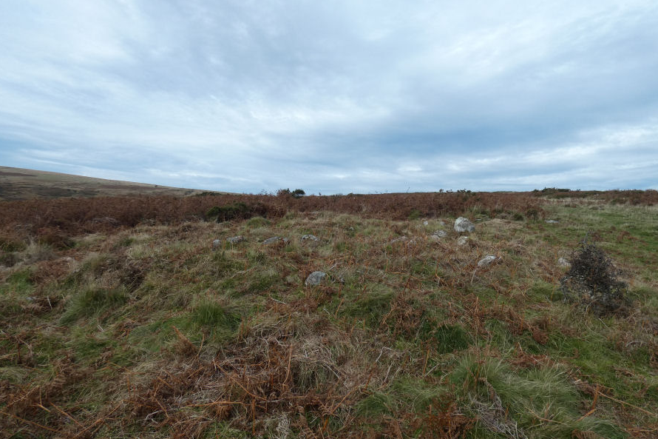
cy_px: 207
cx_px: 328
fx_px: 384
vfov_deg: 59.4
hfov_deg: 81.2
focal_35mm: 21
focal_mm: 3.6
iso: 80
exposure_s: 1/800
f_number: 3.2
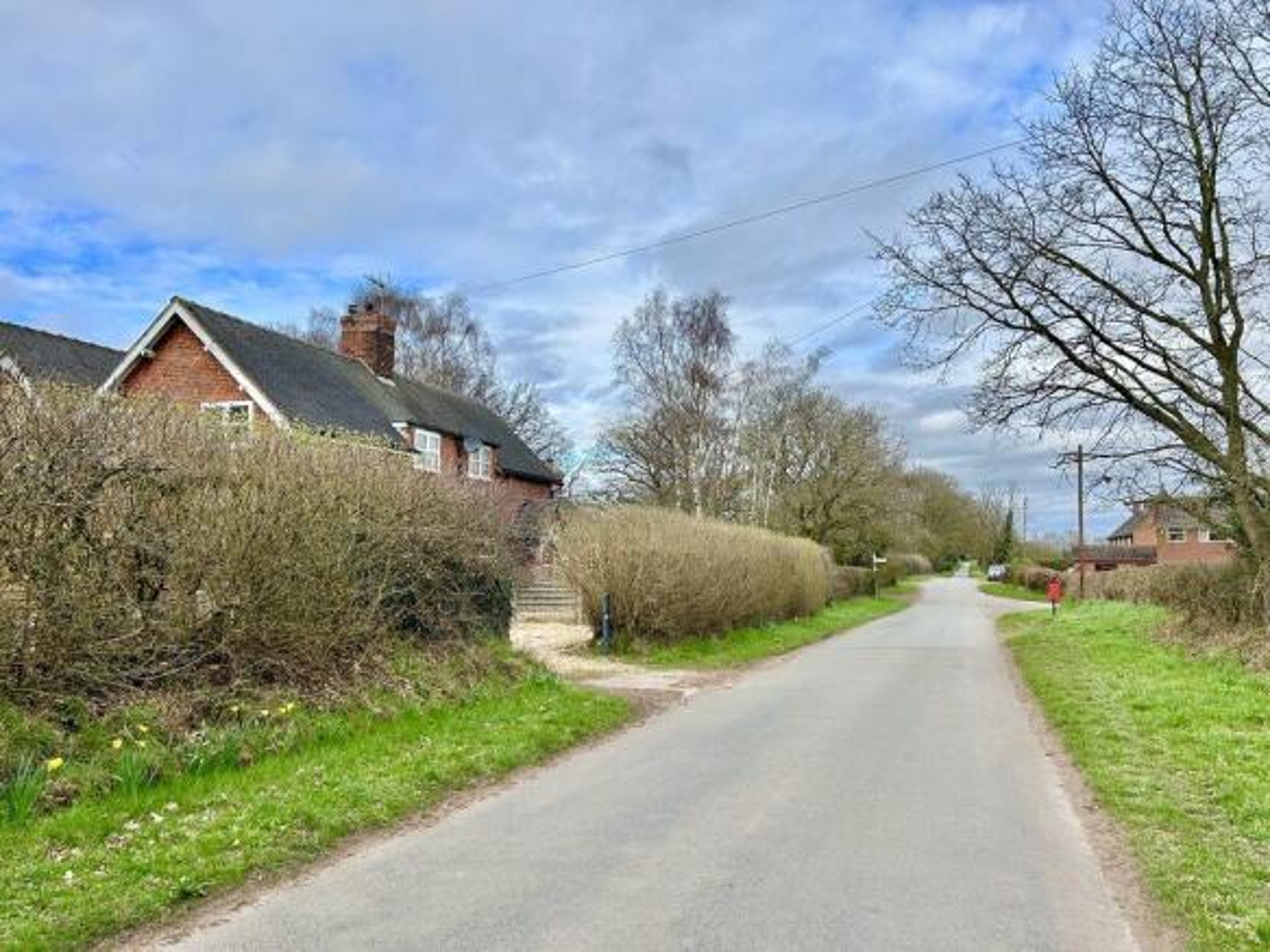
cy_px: 476
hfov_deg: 67.3
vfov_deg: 53.0
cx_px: 635
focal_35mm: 26
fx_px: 954
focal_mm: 5.7
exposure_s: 1/2632
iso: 50
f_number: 1.5
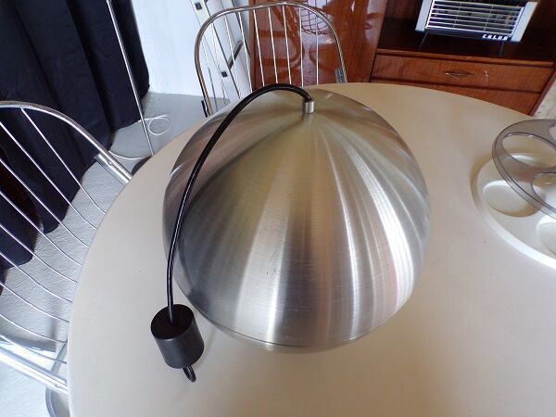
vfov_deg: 56.8
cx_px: 278
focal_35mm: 24
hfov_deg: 71.6
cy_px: 208
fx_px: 385
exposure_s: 1/34
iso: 192
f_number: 3
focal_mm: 4.3
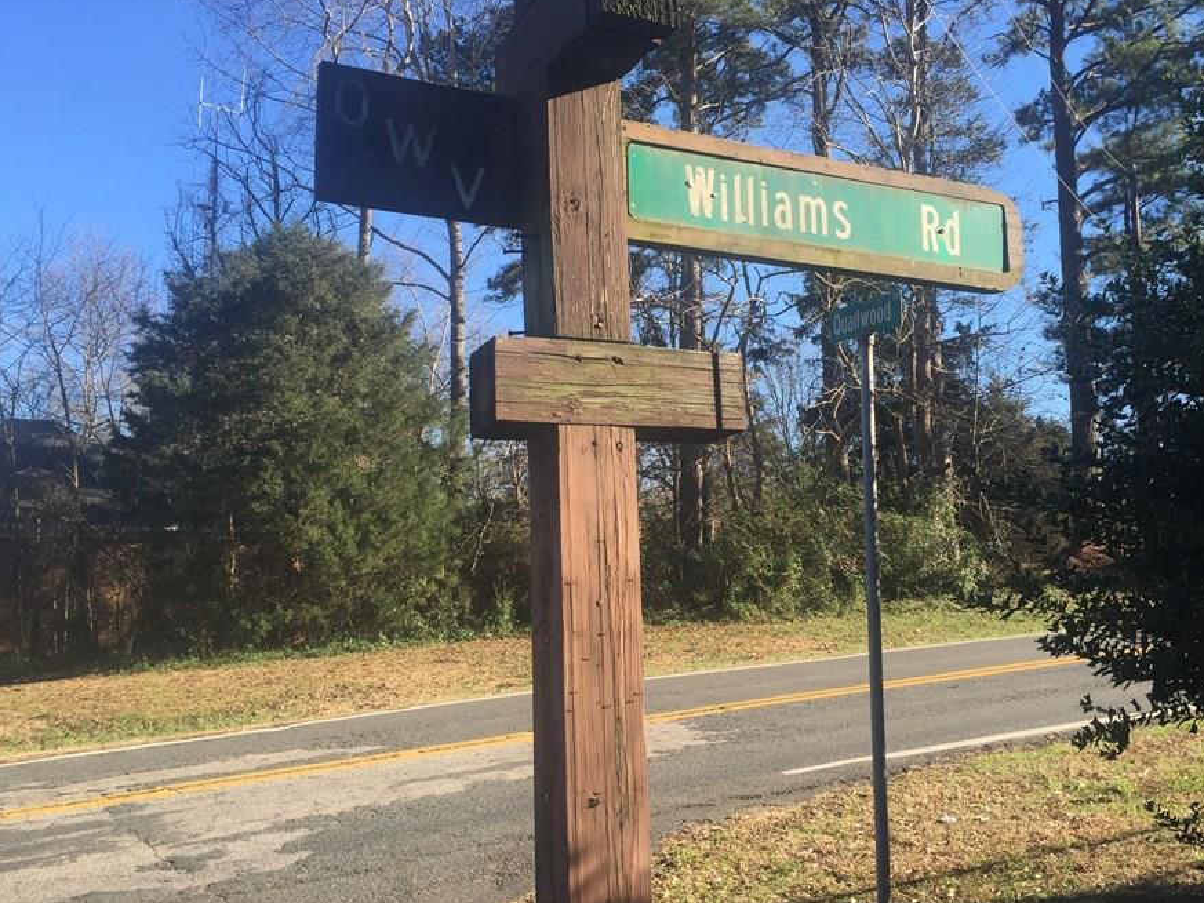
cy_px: 389
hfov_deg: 53.8
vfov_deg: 41.7
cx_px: 683
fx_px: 1183
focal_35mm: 34
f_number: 2.2
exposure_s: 1/599
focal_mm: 4.15
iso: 32
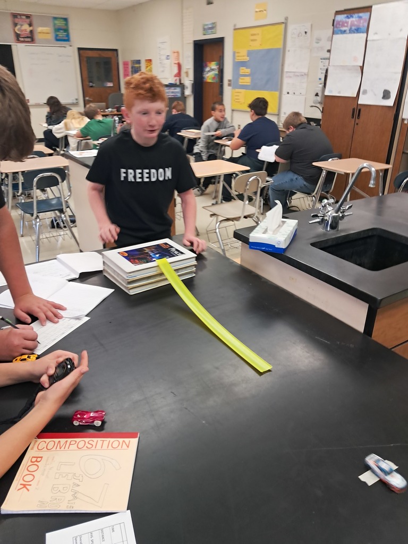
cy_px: 272
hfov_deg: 51.4
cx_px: 204
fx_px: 424
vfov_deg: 65.3
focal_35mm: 27
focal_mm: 4
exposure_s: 1/60
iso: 160
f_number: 1.8
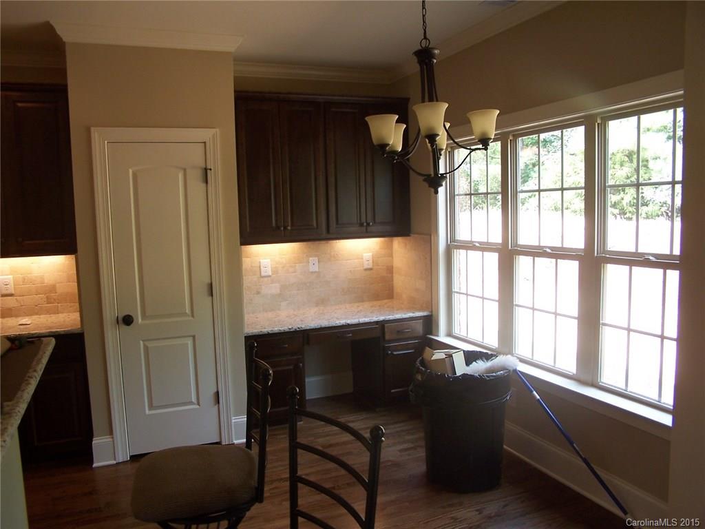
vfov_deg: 37.7
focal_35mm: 38
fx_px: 774
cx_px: 352
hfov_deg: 49.0
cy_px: 264
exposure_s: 1/30
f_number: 2.8
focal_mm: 6.3
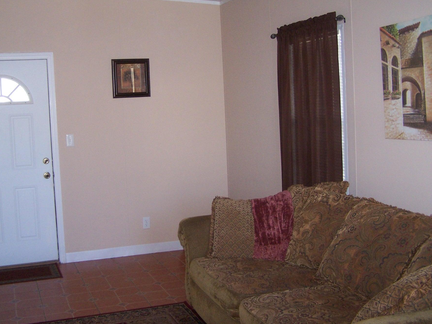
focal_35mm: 44
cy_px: 139
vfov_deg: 32.8
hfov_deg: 42.9
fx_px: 549
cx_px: 197
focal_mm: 6.3
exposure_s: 1/60
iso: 140
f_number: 2.8
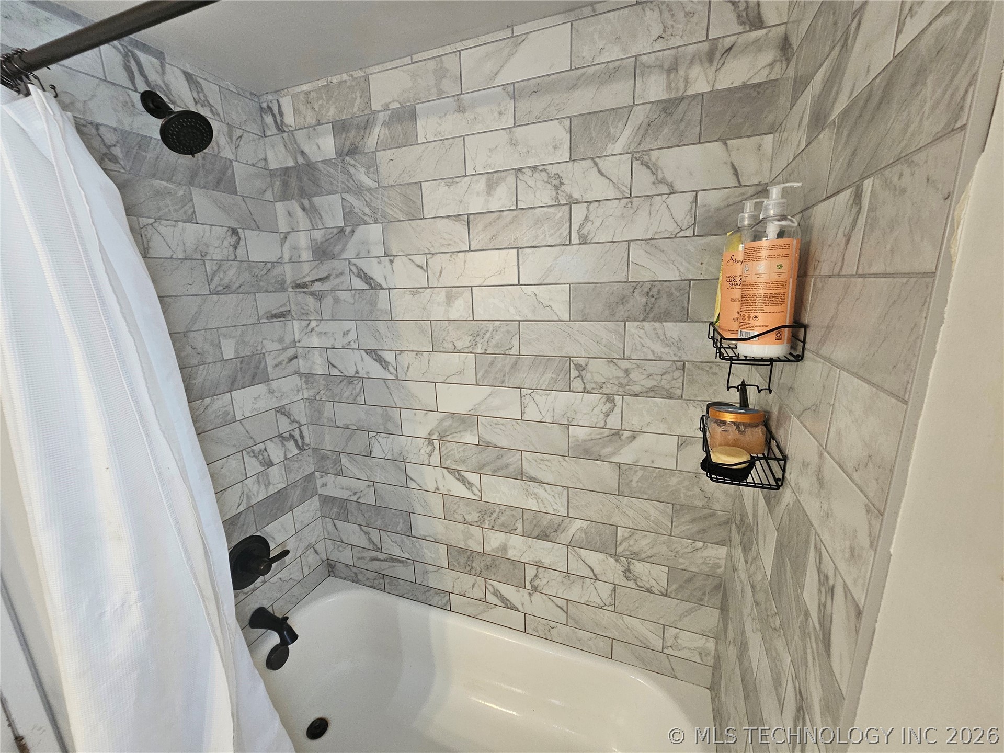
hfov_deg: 106.2
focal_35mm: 13
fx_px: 377
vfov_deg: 89.9
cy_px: 376
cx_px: 502
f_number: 2.2
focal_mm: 2.2
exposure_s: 1/60
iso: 320
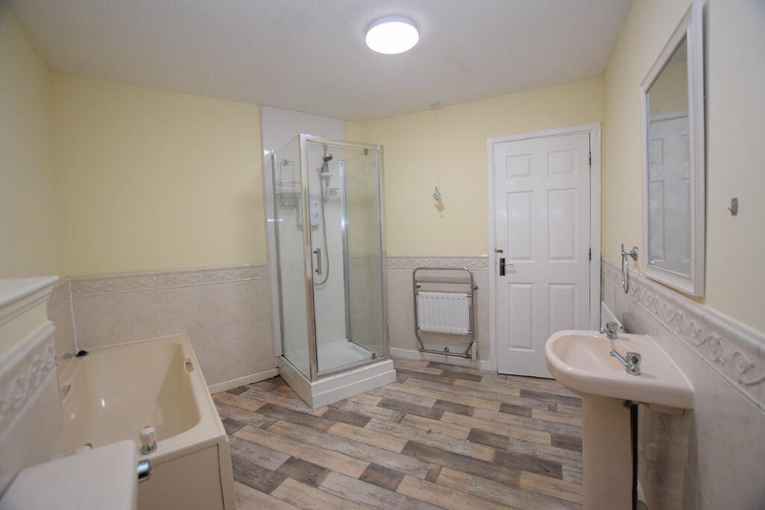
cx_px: 382
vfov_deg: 77.3
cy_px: 255
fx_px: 319
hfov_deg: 100.4
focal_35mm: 15
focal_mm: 10
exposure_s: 1/60
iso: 400
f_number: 4
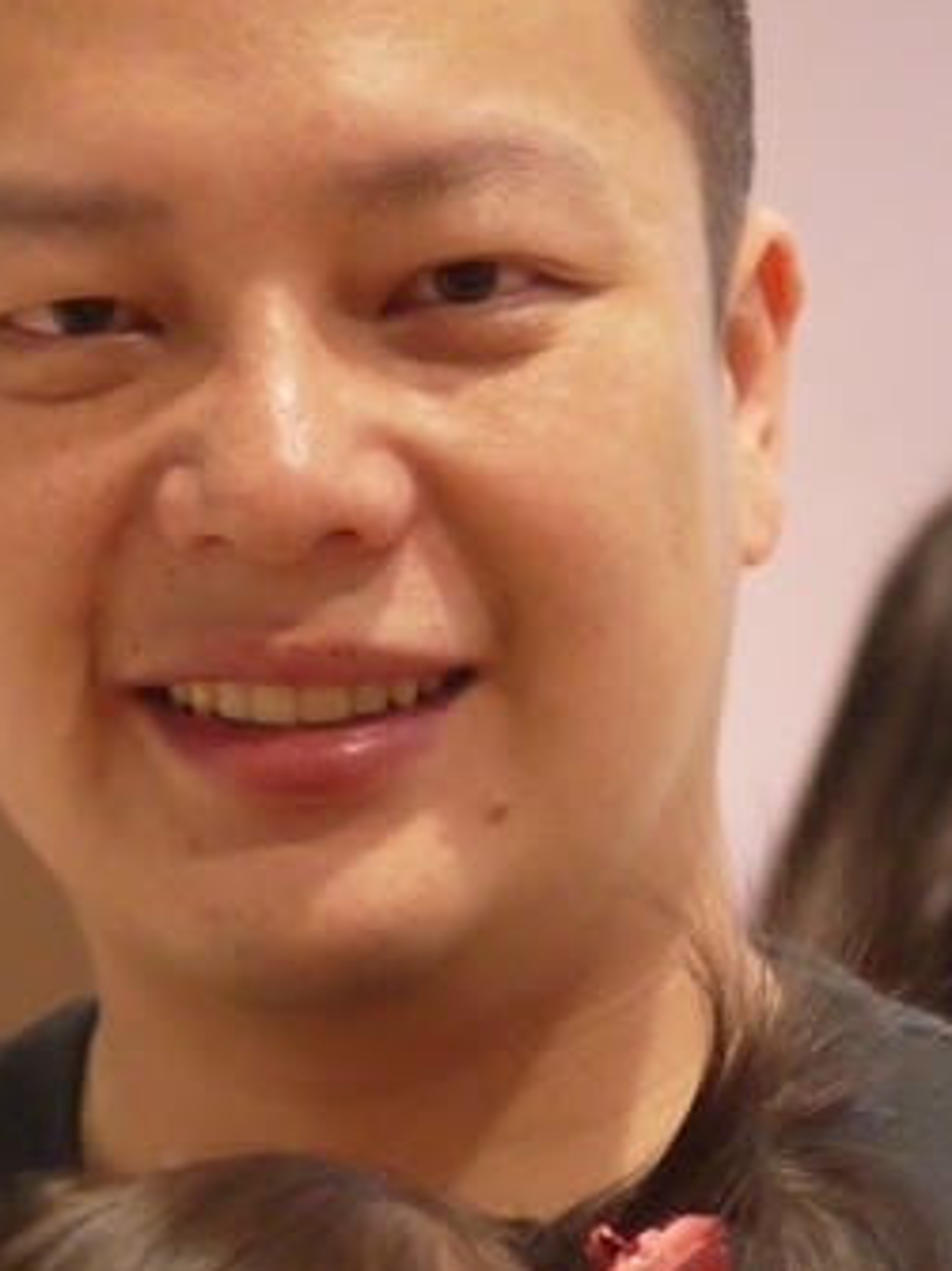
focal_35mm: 191
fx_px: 7008
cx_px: 781
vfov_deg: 9.8
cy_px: 2295
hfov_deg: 7.8
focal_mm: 20
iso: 500
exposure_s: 1/60
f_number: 1.7
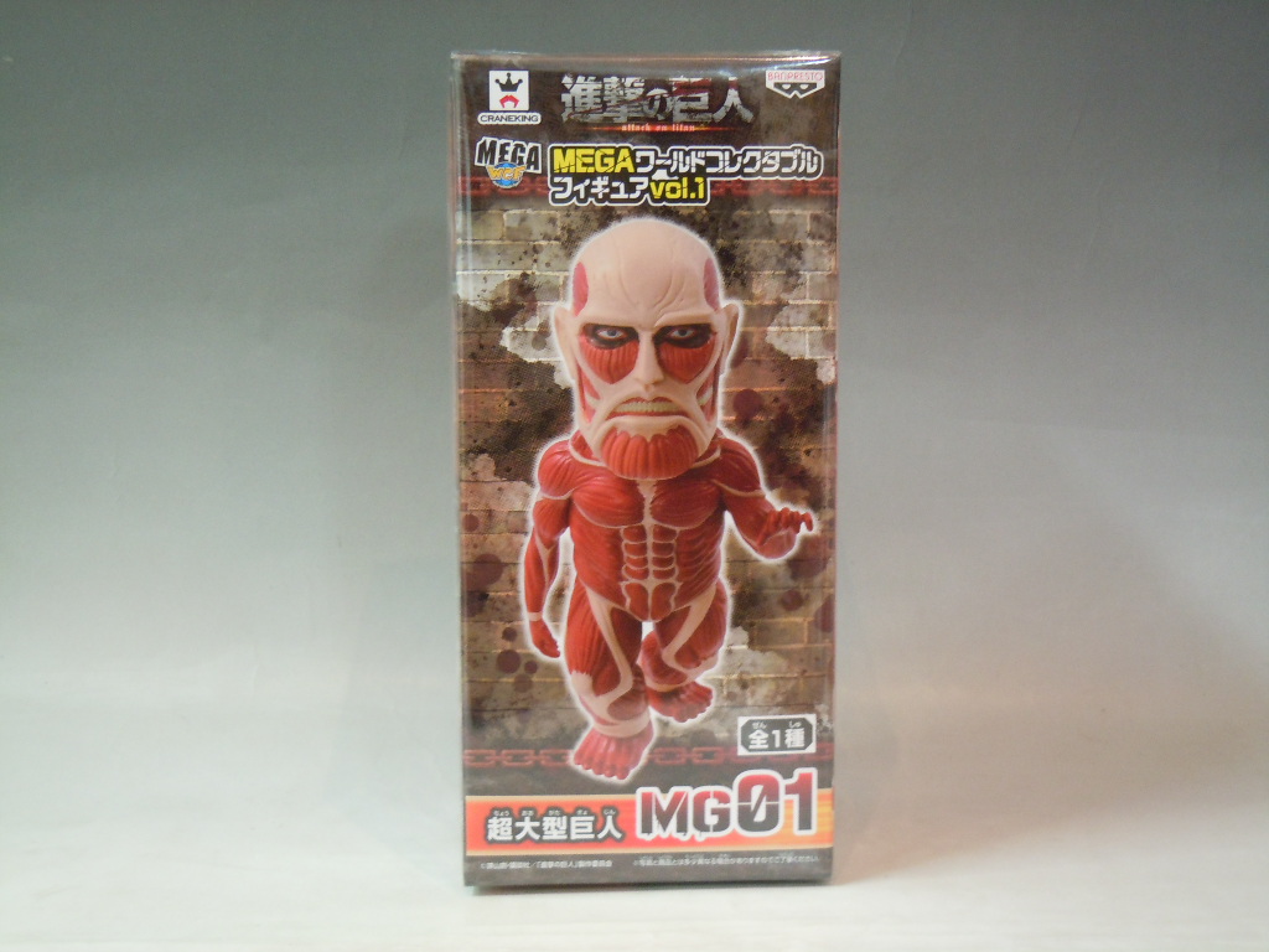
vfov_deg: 24.8
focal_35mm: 59
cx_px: 634
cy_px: 476
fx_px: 2163
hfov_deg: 32.7
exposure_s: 1/10
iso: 400
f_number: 4
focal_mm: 10.6
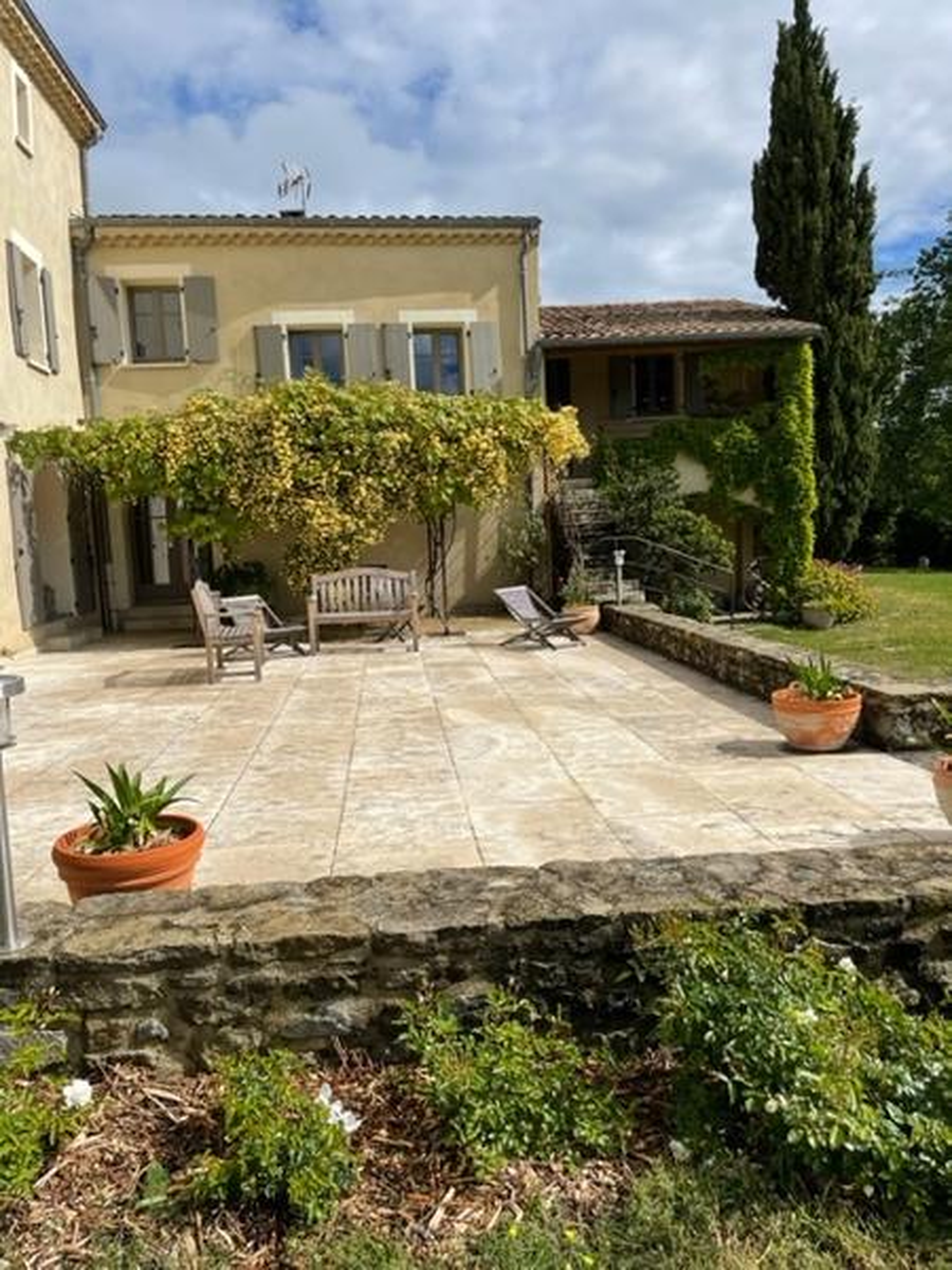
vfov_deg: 67.3
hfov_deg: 53.1
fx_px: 953
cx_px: 476
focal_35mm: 26
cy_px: 635
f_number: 1.6
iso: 32
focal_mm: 4.2
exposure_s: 1/6135
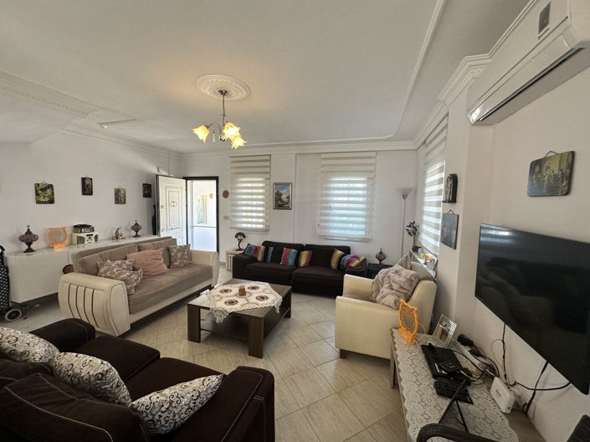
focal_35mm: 14
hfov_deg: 102.1
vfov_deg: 85.6
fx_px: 238
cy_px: 221
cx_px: 295
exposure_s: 1/100
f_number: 2.2
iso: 125
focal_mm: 2.22
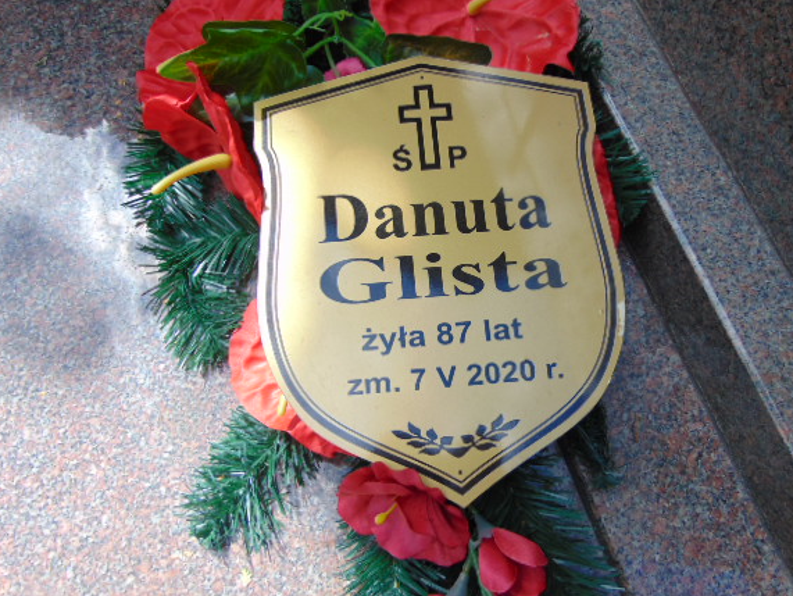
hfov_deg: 63.3
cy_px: 265
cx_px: 425
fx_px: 642
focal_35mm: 28
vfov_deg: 49.7
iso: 80
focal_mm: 4.5
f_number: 3
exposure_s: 1/640
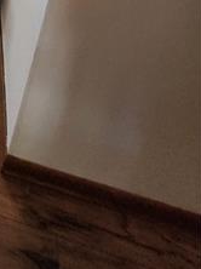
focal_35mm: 45
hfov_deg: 22.2
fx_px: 349
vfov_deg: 25.9
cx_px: -144
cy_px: -165
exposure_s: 1/60
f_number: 2.2
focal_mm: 1.7
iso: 250
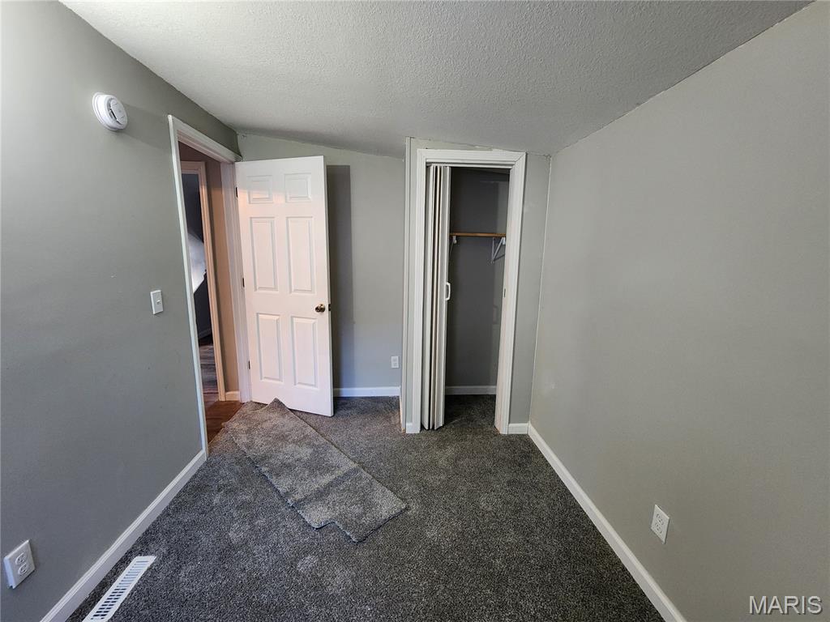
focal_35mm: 13
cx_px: 415
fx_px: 312
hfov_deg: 106.2
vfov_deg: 89.9
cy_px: 311
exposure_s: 1/30
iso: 500
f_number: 2.2
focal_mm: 2.2
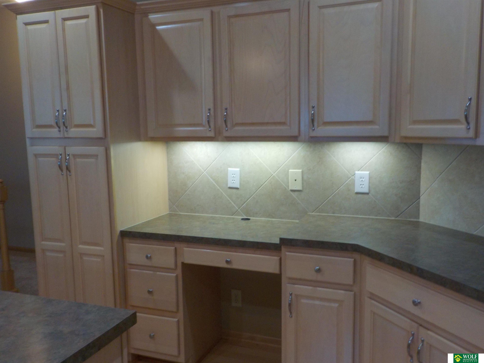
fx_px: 419
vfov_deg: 46.8
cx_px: 242
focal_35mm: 30
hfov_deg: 60.0
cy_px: 182
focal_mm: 4.1
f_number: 3.3
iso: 200
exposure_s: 1/30
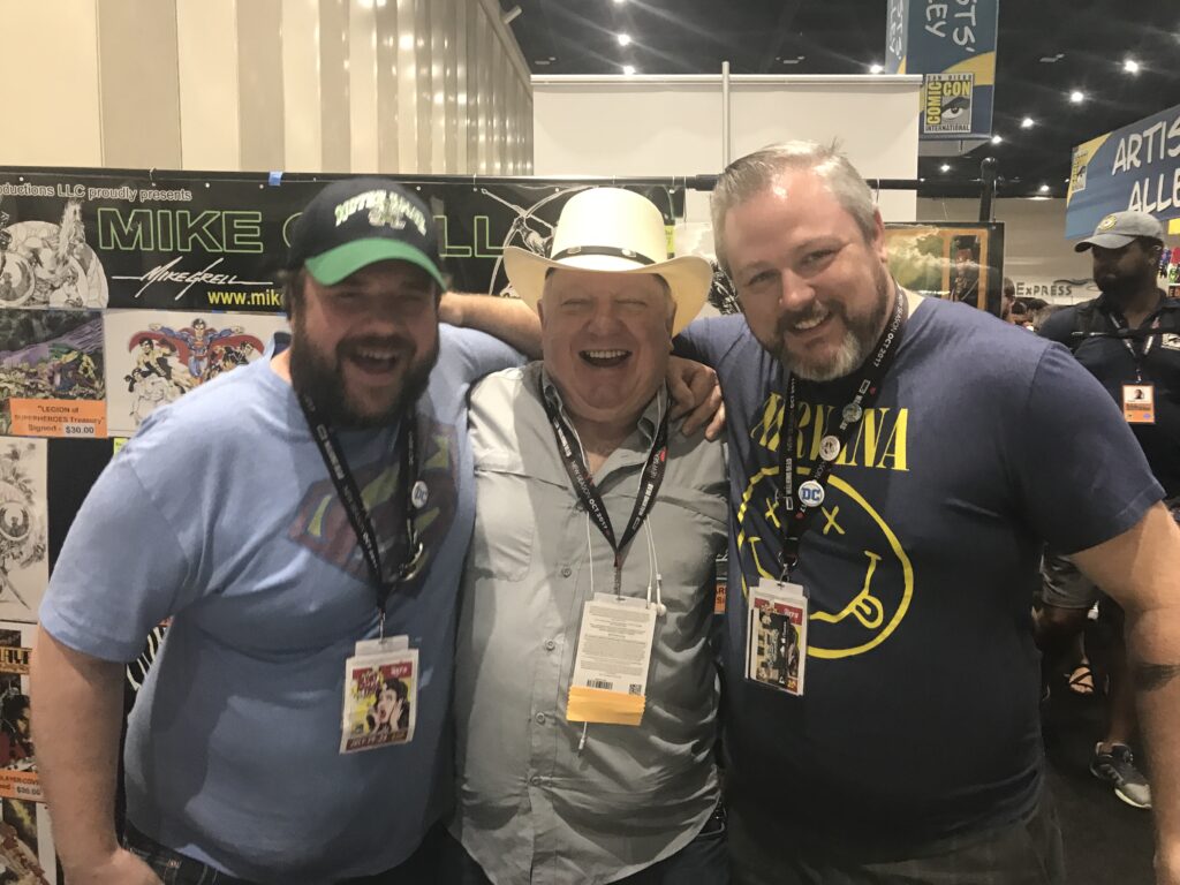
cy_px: 442
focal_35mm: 28
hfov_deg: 63.4
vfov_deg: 49.7
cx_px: 590
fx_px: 954
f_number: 1.8
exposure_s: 1/15
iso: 50
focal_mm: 3.99
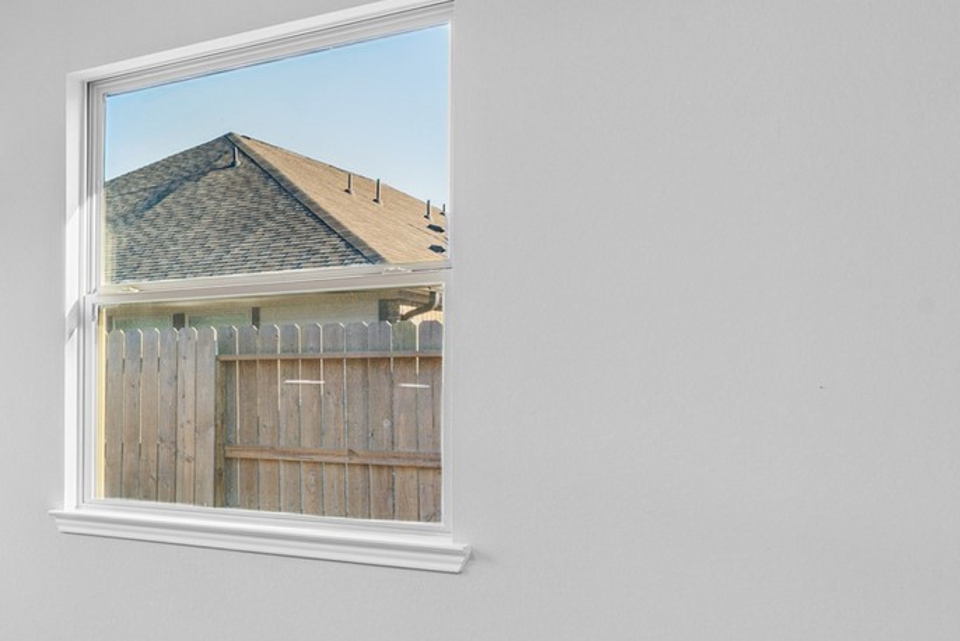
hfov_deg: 36.3
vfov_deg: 31.8
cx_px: -185
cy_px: 390
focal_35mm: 42
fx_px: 1120
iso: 100
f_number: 9
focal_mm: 16
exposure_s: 1/15
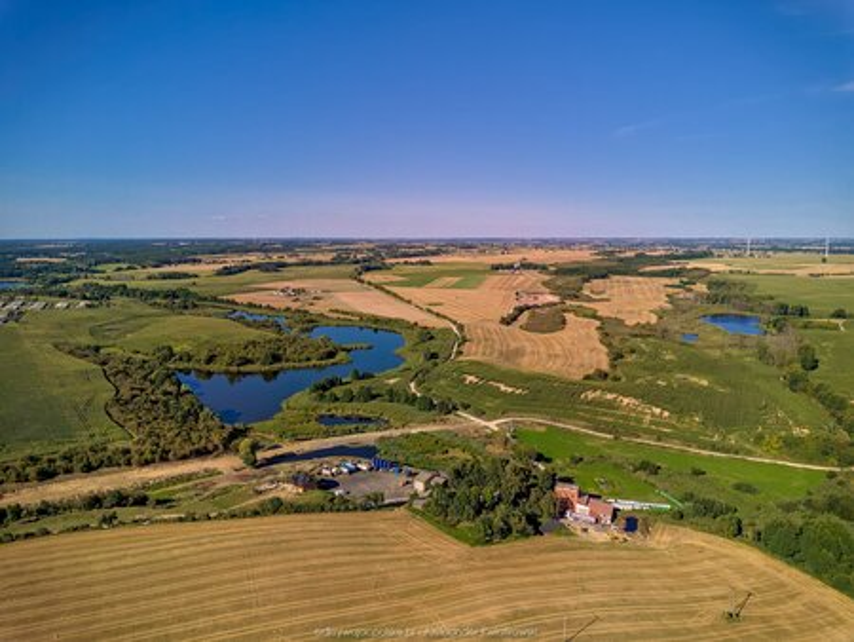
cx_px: 427
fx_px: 592
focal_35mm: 24
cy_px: 321
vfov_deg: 56.9
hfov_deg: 71.6
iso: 120
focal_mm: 6.72
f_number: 1.7
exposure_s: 1/2500
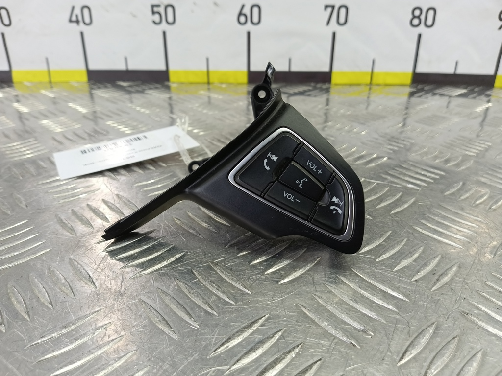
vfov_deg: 58.9
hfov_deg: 73.9
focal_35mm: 23
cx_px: 251
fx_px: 334
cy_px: 188
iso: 150
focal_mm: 4.11
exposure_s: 1/50
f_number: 1.6
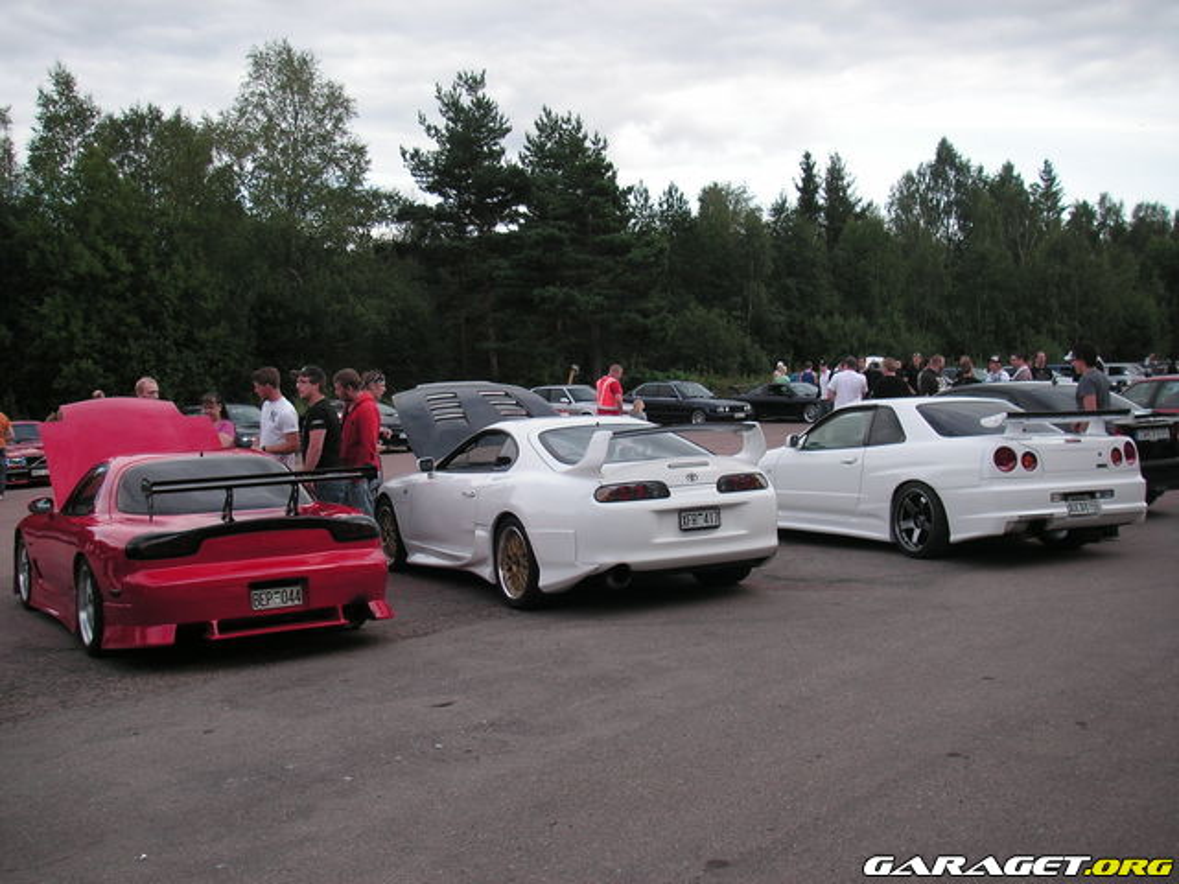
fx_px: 1294
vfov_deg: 37.7
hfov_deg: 49.0
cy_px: 442
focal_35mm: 38
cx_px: 590
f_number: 3.3
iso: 50
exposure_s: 1/180
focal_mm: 6.3
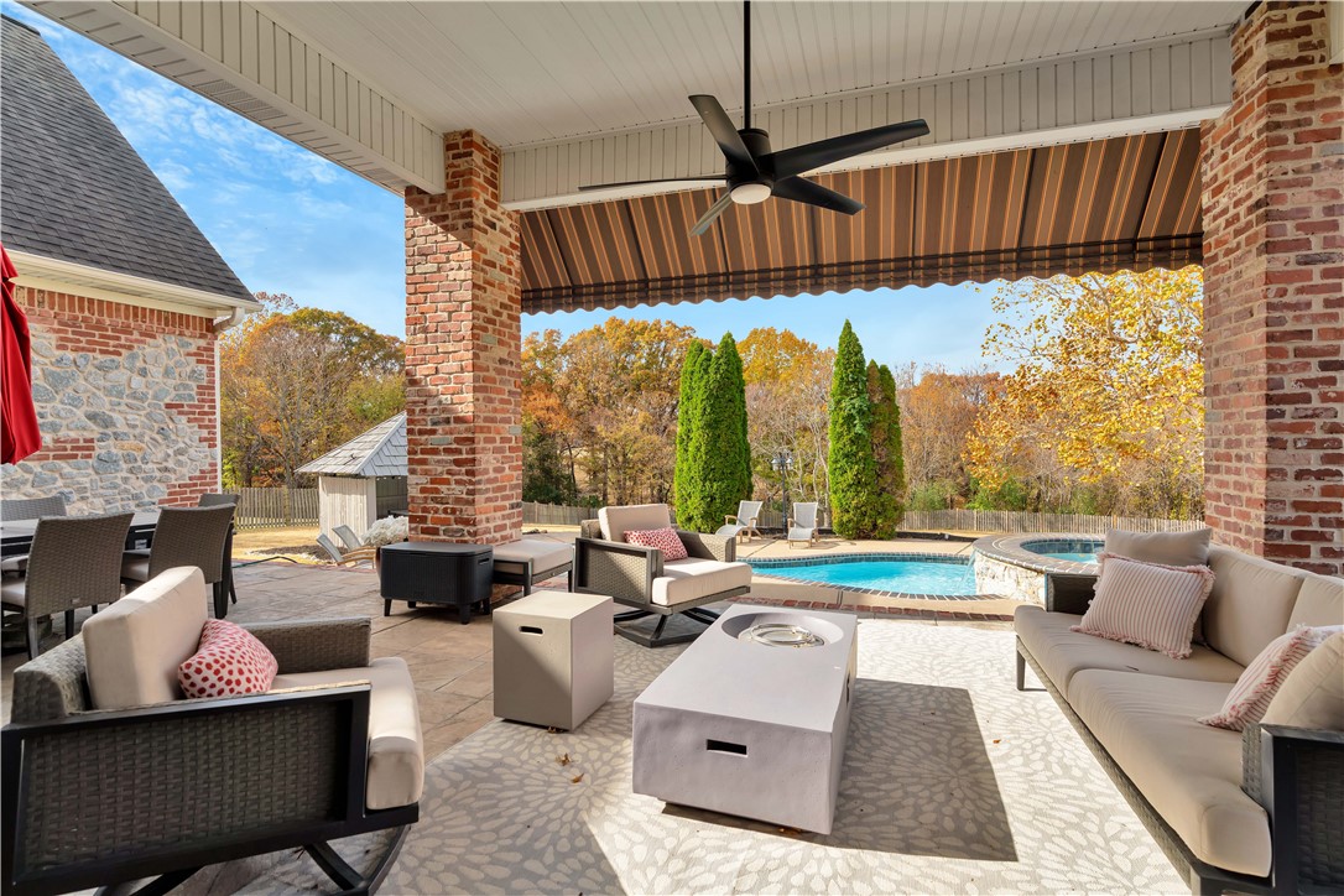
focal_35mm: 16
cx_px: 672
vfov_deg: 73.7
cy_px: 448
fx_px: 597
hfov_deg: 96.7
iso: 100
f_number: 6.3
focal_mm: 16
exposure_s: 1/125
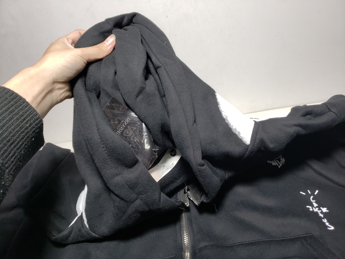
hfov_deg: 67.3
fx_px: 259
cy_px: 130
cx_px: 172
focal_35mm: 26
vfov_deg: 53.1
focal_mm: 4.3
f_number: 1.5
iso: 50
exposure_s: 1/227
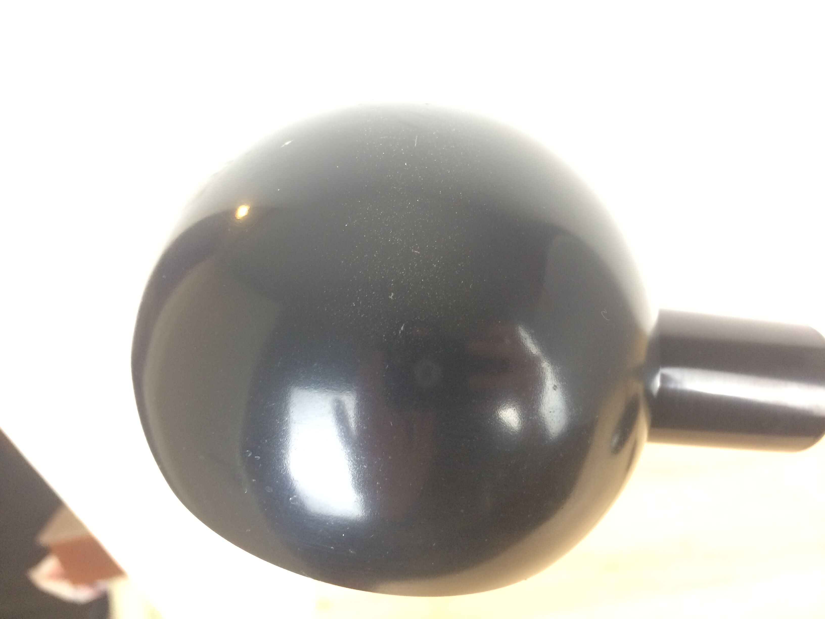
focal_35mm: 29
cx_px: 412
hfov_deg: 61.7
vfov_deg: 48.2
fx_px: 691
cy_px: 310
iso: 200
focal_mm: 4.15
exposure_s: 1/33
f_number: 2.2
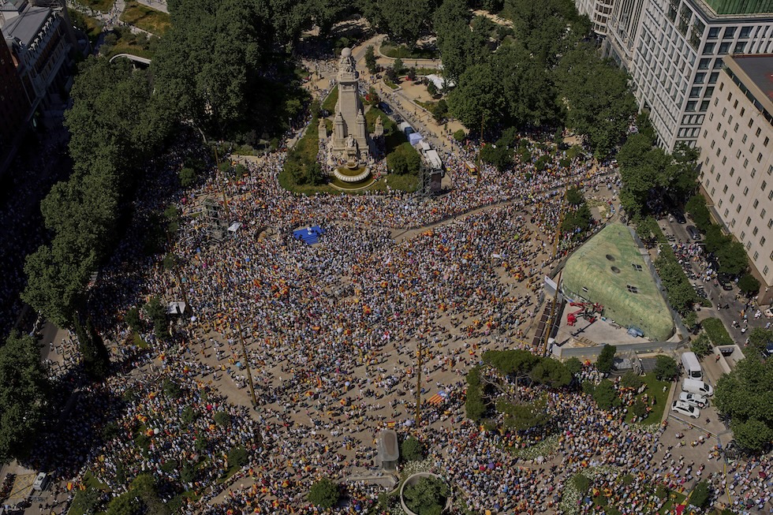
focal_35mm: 35
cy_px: 258
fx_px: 751
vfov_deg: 37.8
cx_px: 386
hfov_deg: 54.4
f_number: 4
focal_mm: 35
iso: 50
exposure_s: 1/2000
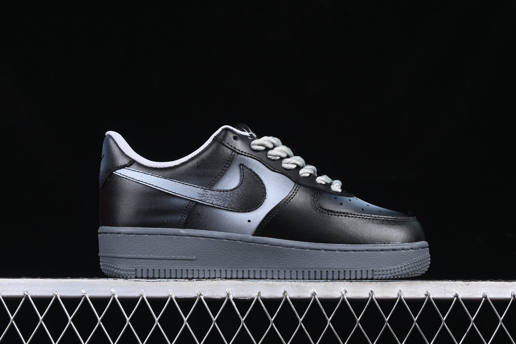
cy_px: 172
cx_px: 258
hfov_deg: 27.0
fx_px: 1075
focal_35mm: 75
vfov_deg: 18.2
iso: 160
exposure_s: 1/60
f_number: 6.3
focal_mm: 50
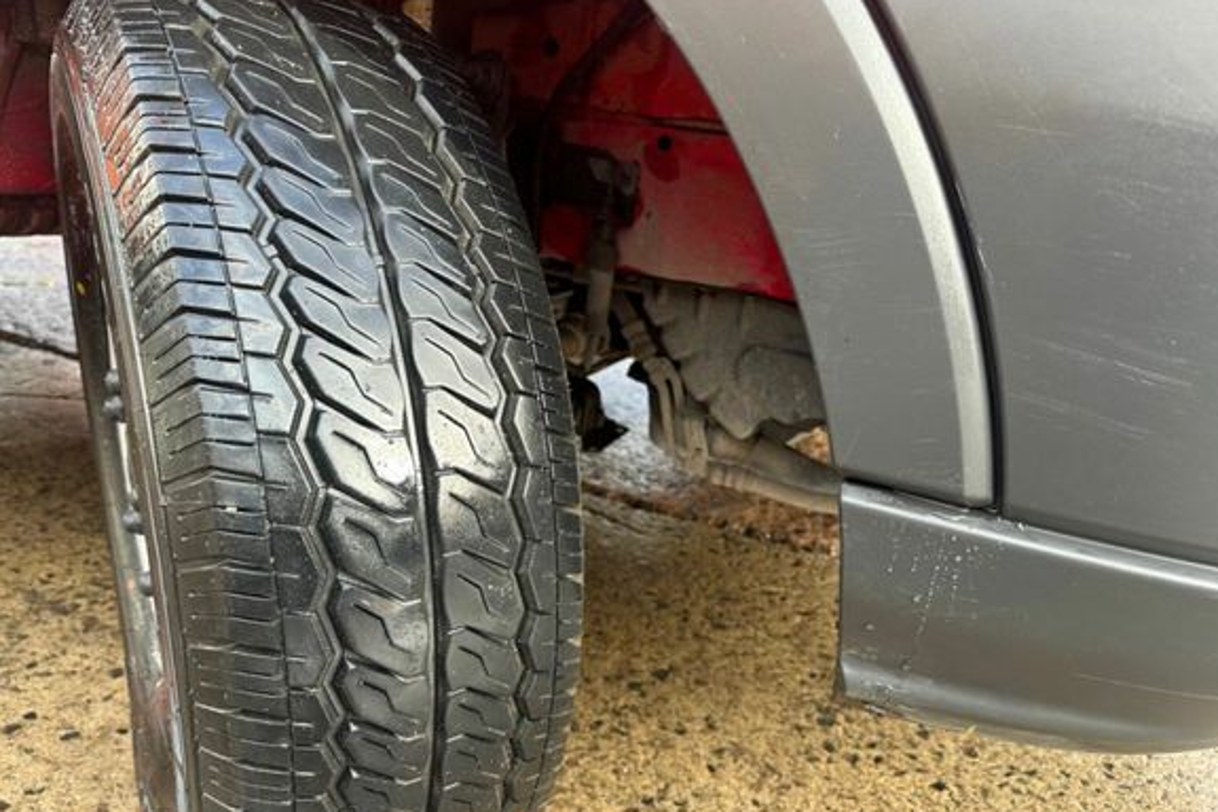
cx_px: 632
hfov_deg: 69.4
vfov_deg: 49.5
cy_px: 436
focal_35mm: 26
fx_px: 880
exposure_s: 1/121
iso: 80
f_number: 1.78
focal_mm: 6.86
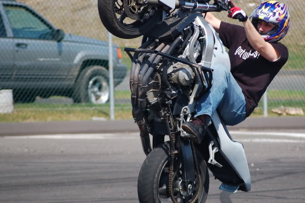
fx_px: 3166
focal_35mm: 374
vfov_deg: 3.7
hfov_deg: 5.5
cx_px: 181
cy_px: 78
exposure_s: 1/500
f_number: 5.6
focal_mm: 200
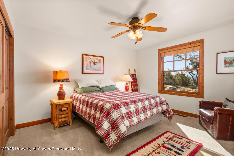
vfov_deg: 70.5
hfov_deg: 93.3
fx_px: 111
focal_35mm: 17
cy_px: 78
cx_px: 117
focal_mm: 17
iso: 400
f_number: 11
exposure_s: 1/2.5
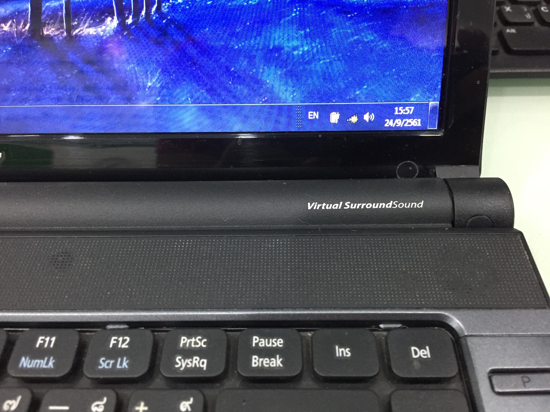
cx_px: 275
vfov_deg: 48.2
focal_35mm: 29
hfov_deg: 61.7
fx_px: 461
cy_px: 206
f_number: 2.2
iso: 250
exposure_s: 1/33
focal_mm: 4.15
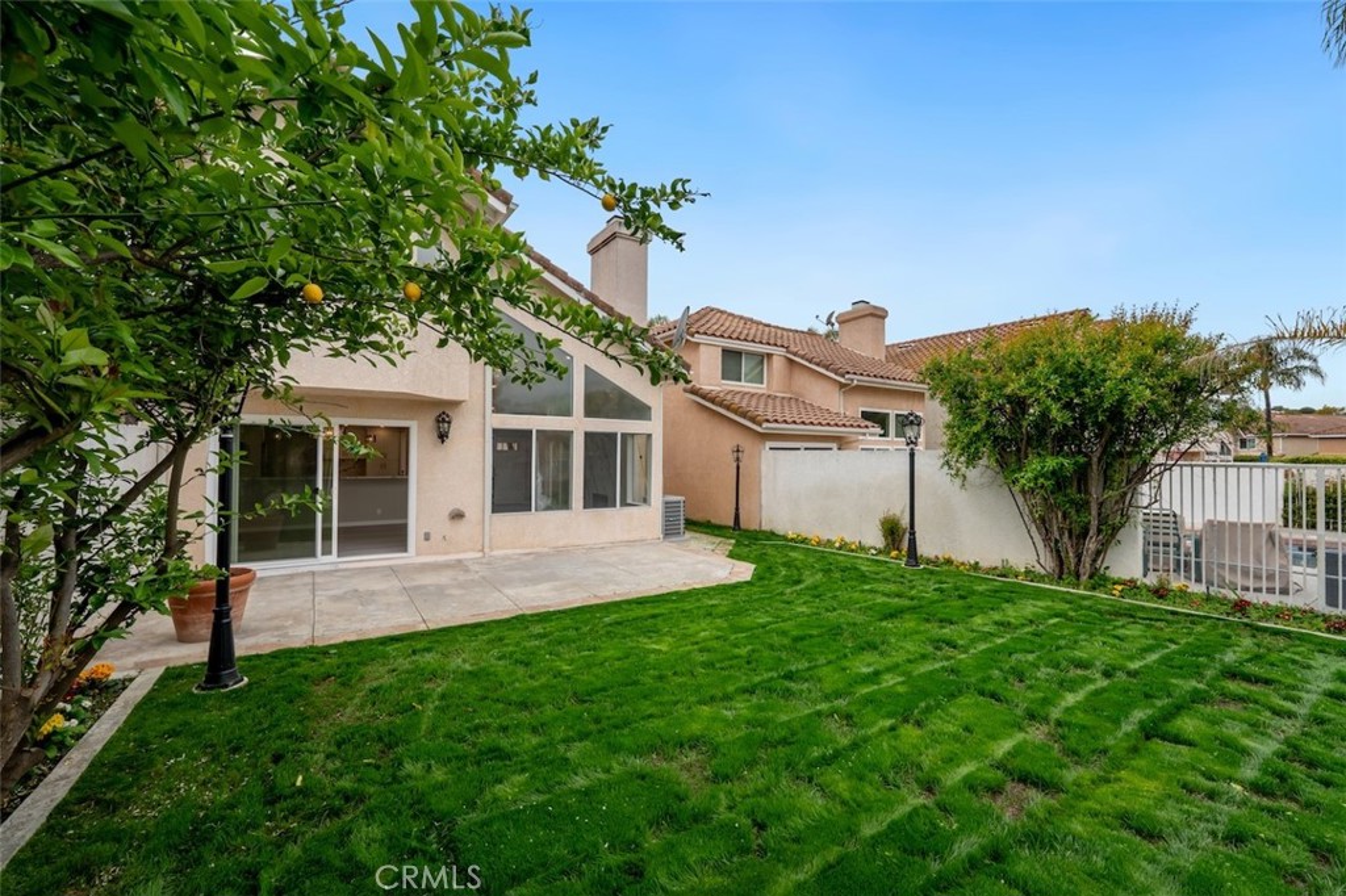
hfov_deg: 104.3
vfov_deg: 81.2
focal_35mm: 14
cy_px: 448
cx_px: 673
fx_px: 523
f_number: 9
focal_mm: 14
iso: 640
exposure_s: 1/400
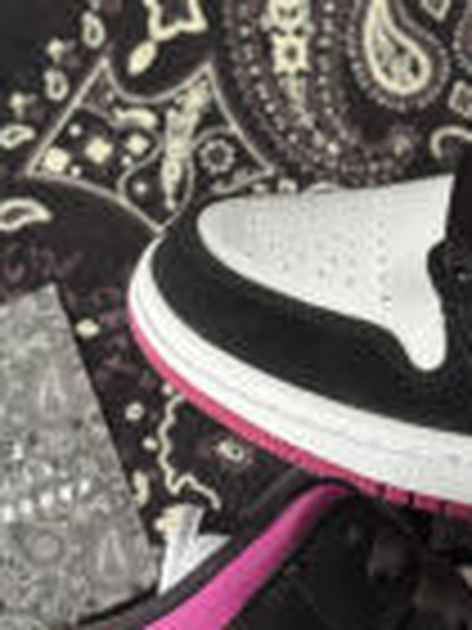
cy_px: 504
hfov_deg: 9.8
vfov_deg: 13.2
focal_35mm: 149
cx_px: 634
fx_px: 2709
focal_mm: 5.96
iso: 50
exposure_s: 1/113
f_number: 1.6
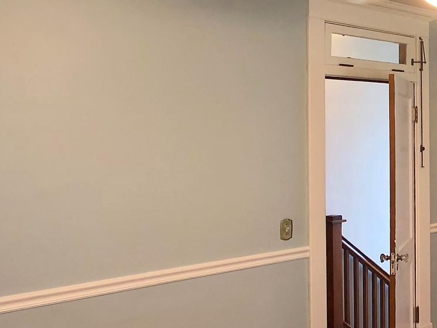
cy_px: 226
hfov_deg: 22.8
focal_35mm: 77
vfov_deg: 19.1
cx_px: 558
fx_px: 972
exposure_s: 1/17
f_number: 1.8
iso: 40
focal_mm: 3.99
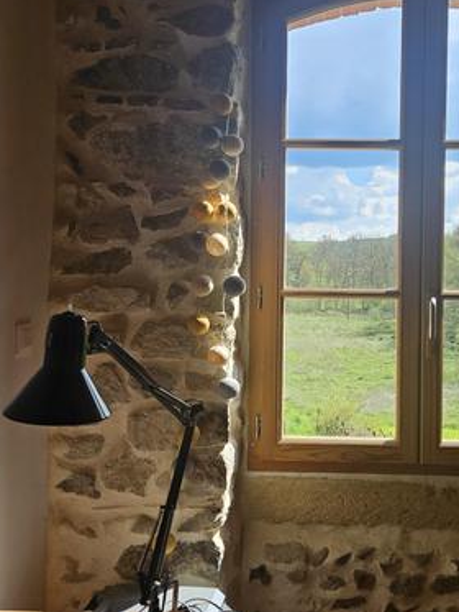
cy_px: 289
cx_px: 329
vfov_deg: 50.1
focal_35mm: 37
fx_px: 654
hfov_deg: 38.0
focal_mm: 5.4
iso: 32
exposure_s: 1/545
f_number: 1.8
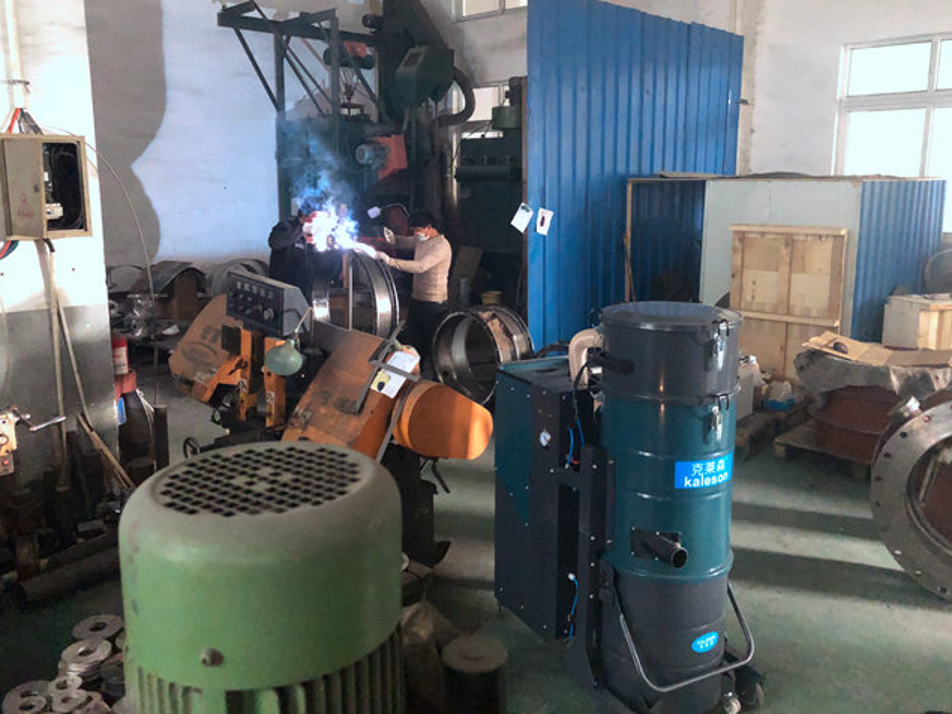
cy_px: 333
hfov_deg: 60.0
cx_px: 477
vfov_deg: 46.8
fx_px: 825
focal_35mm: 30
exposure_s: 1/100
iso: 1000
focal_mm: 3.99
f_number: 1.8
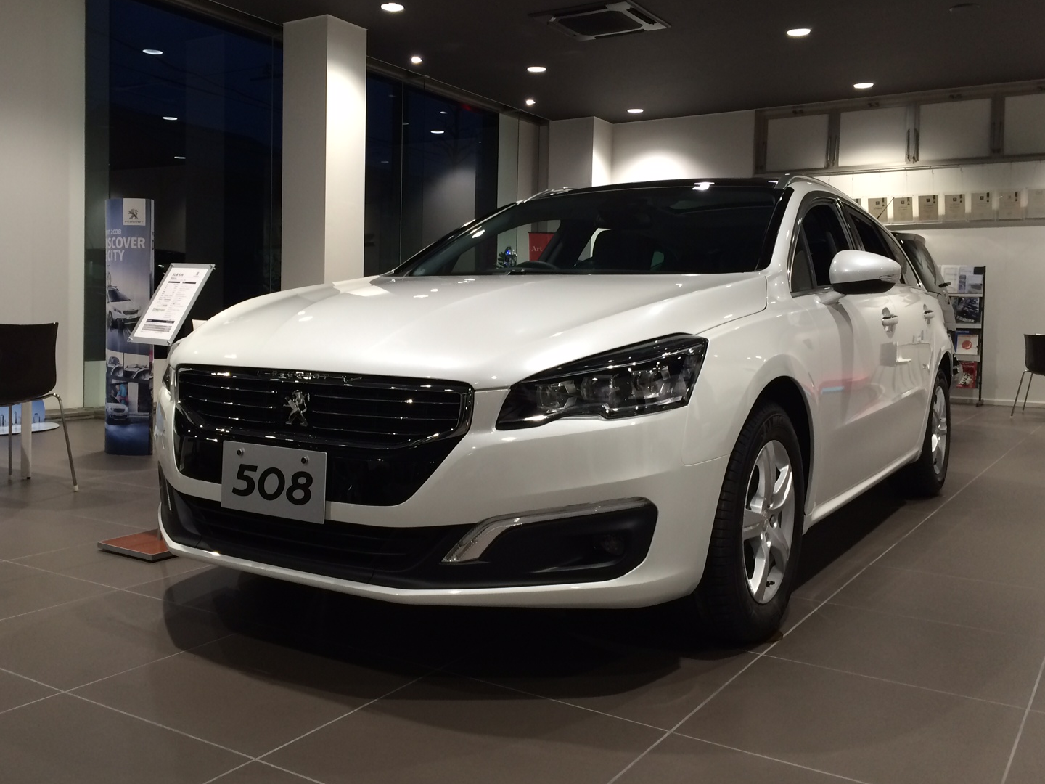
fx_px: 1026
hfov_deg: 53.9
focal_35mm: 34
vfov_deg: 41.7
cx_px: 476
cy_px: 348
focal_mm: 4.12
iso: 40
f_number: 2.2
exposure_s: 1/30
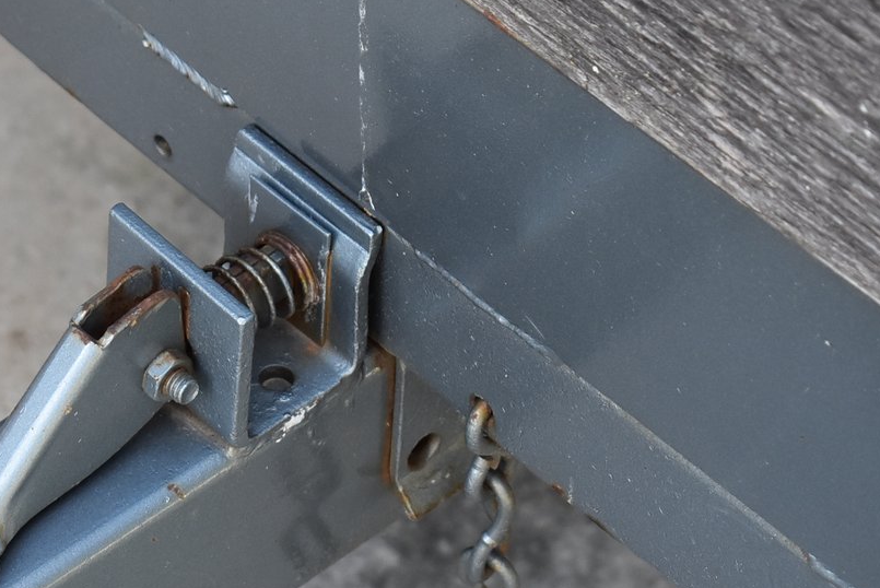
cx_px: 169
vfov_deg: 7.9
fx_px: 4258
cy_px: 295
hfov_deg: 11.8
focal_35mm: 174
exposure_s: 1/250
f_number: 5.6
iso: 800
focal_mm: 55
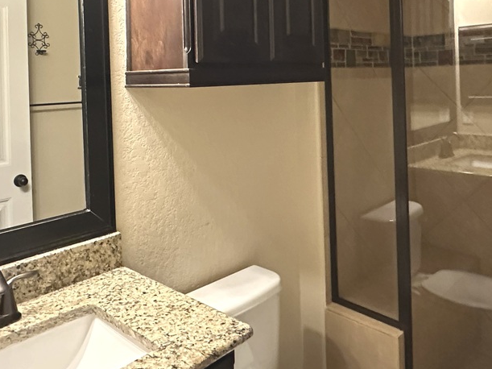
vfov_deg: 41.2
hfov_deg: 55.2
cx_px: 275
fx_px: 469
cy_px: 77
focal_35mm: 33
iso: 1000
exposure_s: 1/40
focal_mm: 2.22
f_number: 2.2
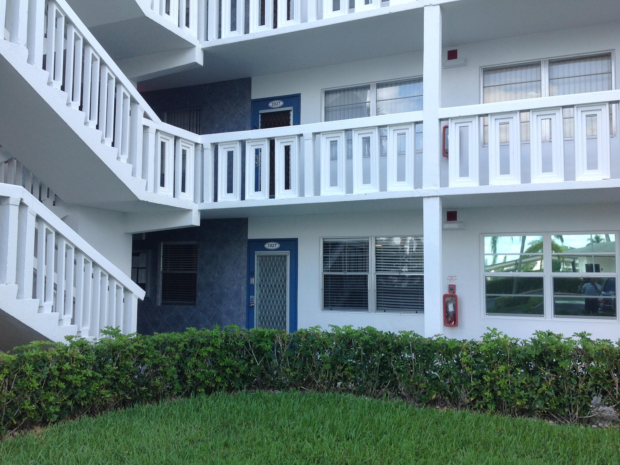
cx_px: 301
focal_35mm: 36
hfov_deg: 51.3
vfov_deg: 39.7
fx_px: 645
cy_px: 234
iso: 50
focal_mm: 4.28
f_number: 2.4
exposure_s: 1/305
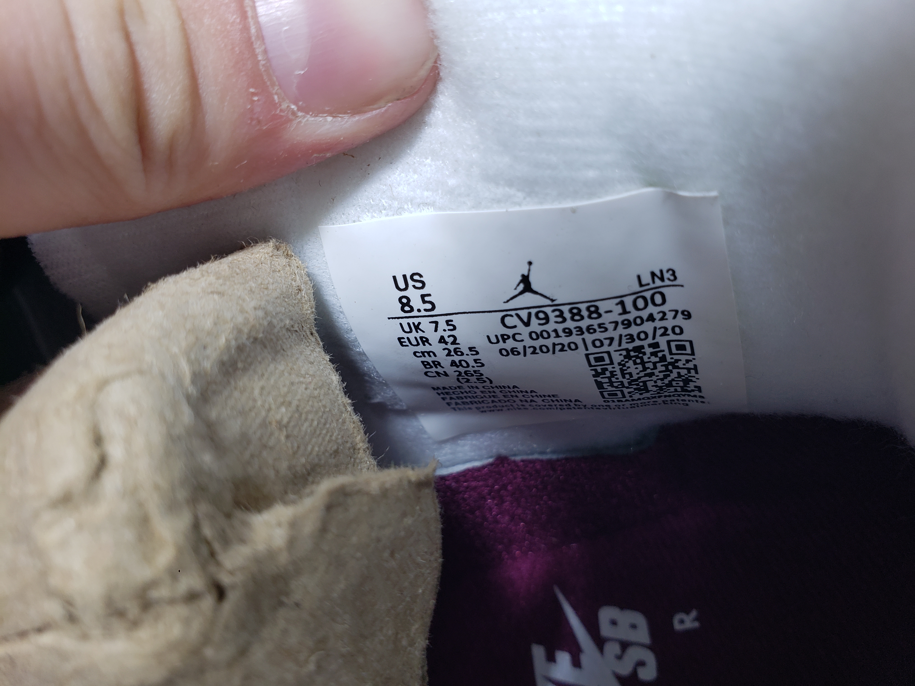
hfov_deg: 67.3
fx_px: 687
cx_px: 458
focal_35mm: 26
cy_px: 343
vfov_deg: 53.1
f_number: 2.4
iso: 50
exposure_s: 1/100
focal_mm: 4.3
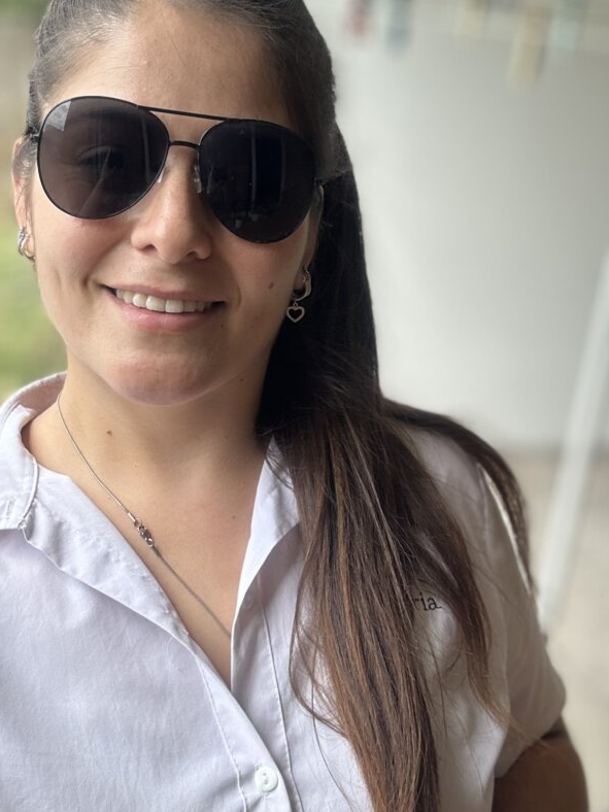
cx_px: 221
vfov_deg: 47.8
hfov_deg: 36.6
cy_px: 437
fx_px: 915
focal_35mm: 39
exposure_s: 1/210
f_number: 1.9
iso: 25
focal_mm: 2.69
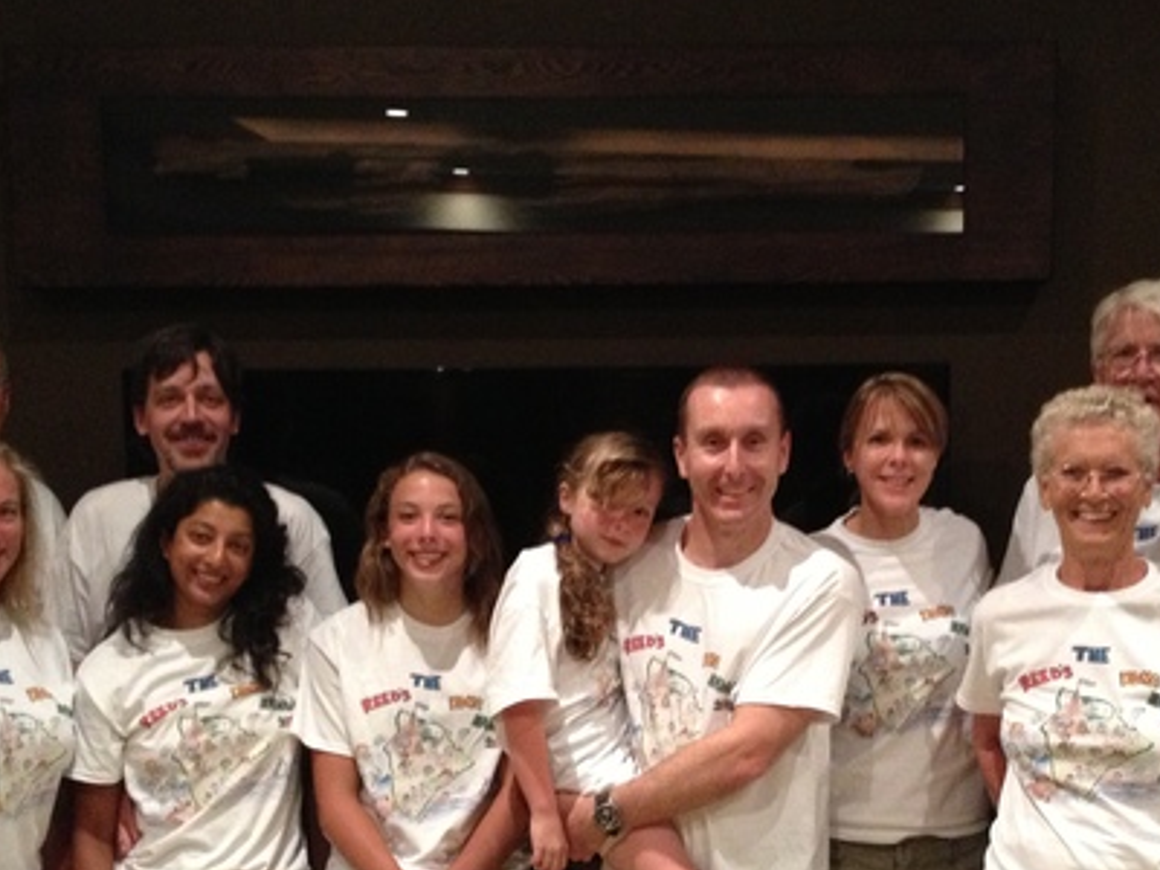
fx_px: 2111
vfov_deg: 23.1
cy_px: 612
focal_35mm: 63
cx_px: 710
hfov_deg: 30.6
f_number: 2.4
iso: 400
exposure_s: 1/15
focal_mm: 4.28
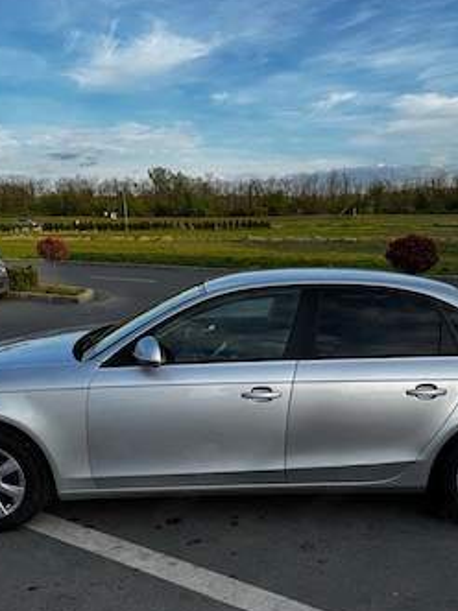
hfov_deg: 48.1
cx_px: 249
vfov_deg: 61.3
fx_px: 512
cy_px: 356
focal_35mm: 29
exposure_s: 1/1597
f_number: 1.78
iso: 80
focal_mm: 6.76
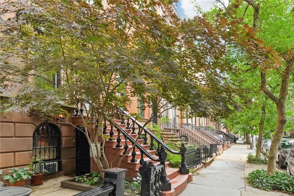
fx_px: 171
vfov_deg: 59.4
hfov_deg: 81.2
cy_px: 98
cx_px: 147
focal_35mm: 21
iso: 400
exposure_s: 1/13
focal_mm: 21
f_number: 8
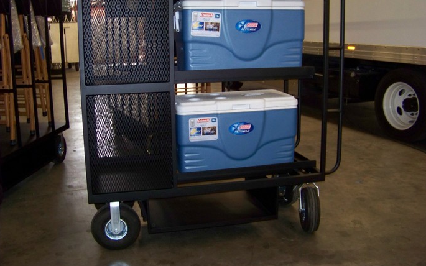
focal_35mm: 39
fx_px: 453
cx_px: 215
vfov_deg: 32.7
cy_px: 113
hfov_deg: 50.4
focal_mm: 5.85
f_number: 2.8
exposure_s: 1/30
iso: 200
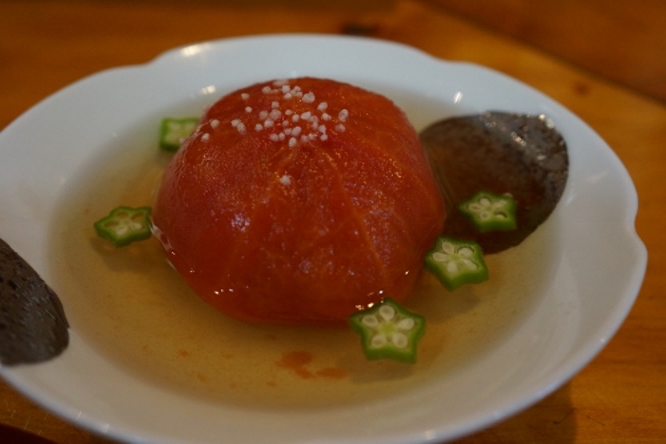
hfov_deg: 49.6
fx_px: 721
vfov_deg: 34.2
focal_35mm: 39
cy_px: 222
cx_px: 333
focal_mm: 26
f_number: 4
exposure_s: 1/60
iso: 1600
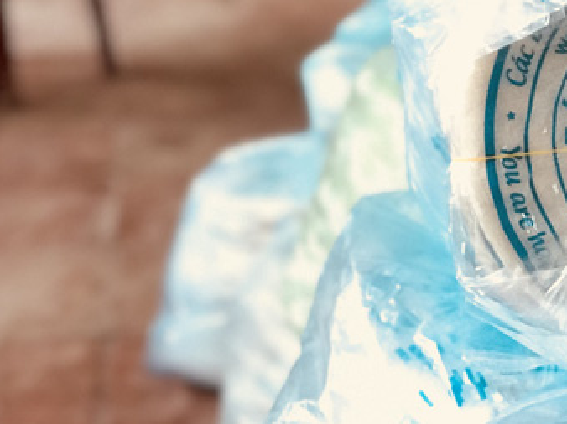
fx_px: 1768
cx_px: 508
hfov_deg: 17.9
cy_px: 159
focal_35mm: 108
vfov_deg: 13.7
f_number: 2.8
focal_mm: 6.6
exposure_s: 1/50
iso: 500
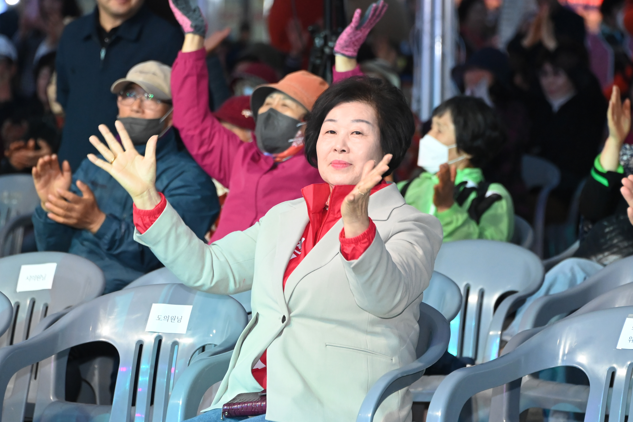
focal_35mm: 237
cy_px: 207
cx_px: 302
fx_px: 4167
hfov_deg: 8.7
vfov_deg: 5.8
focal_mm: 200
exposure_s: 1/250
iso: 6400
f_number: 6.3
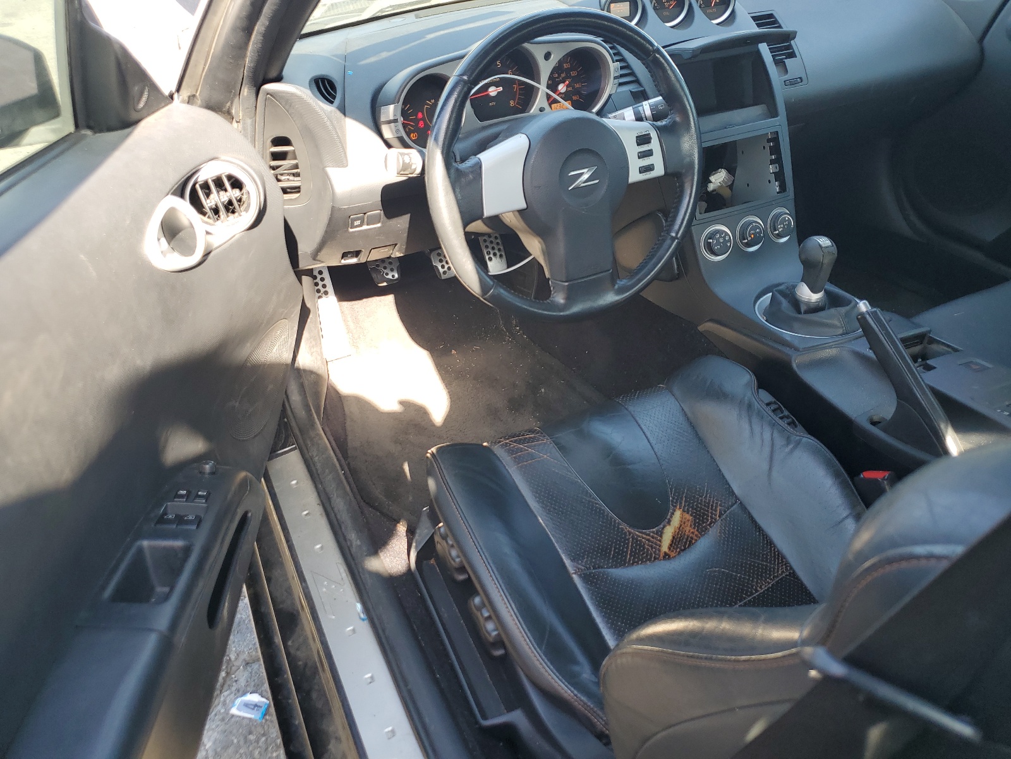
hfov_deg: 67.3
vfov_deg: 53.1
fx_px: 759
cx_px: 506
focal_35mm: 26
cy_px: 380
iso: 50
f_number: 1.5
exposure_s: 1/147
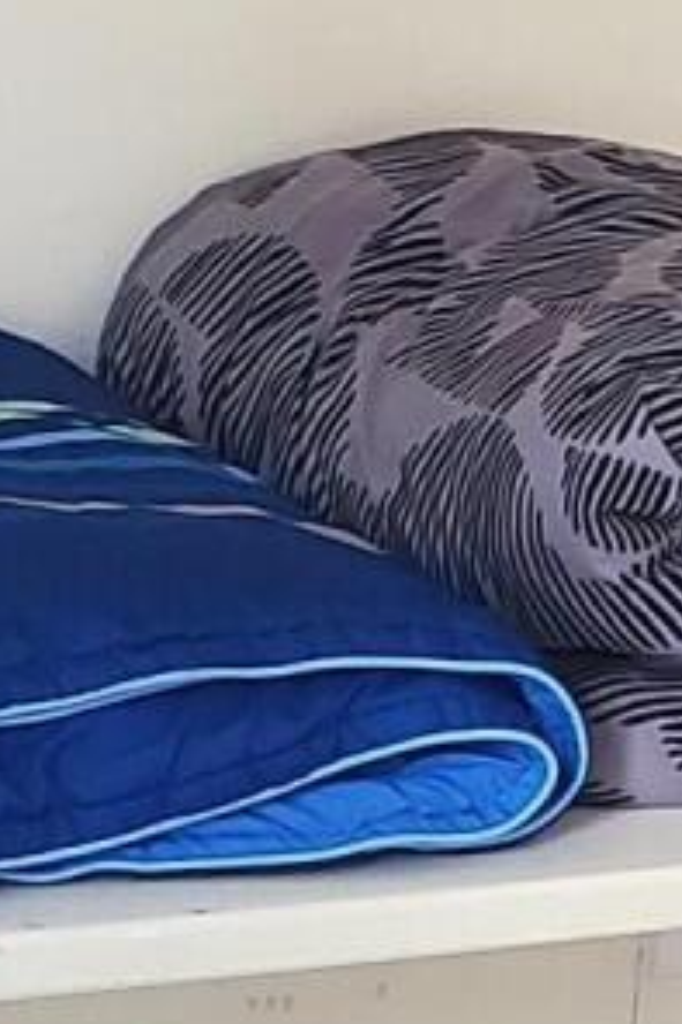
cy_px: 1048
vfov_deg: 11.1
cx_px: 343
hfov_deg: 7.5
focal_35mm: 183
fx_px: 5206
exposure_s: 1/40
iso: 320
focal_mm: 4.3
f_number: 2.4
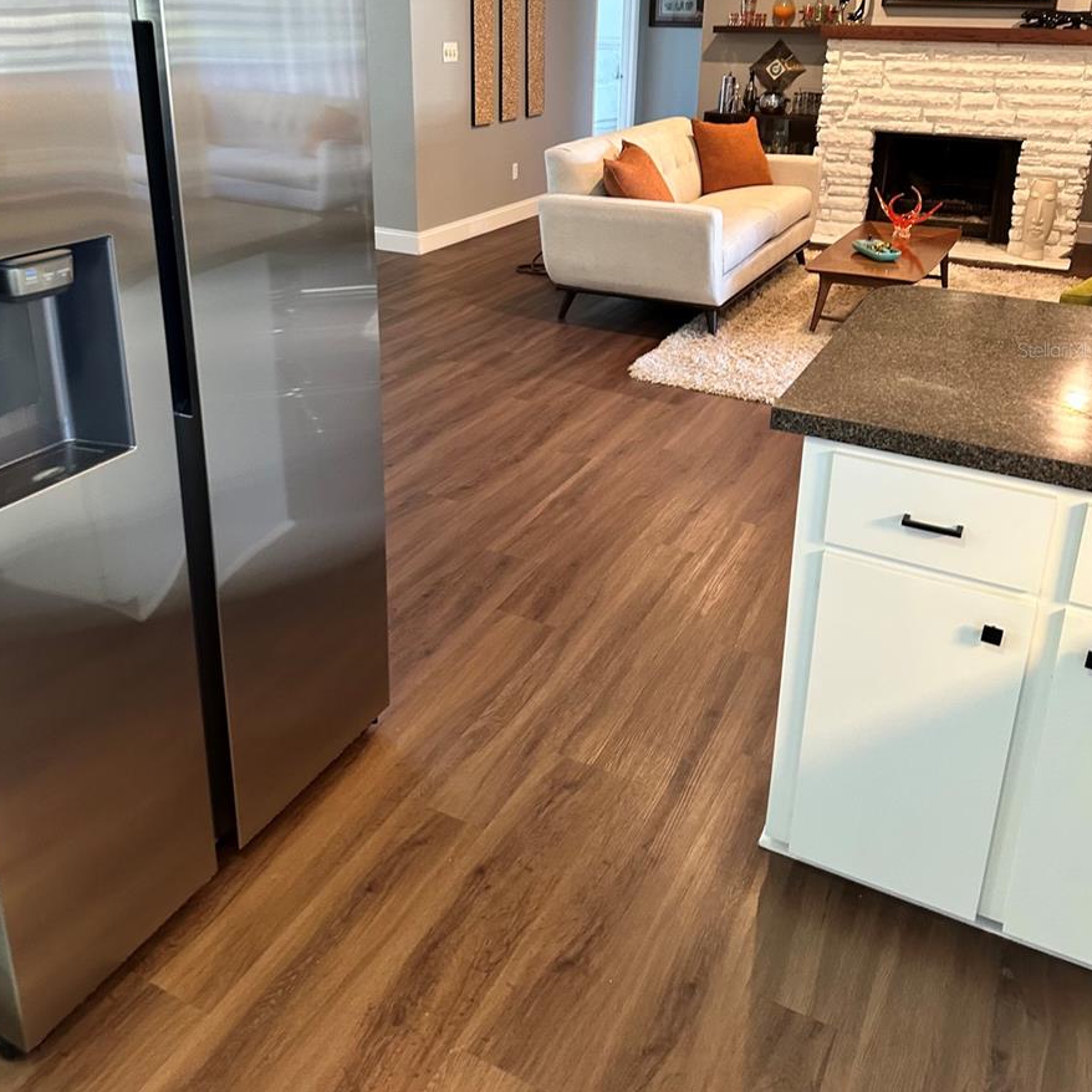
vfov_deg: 54.3
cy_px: 349
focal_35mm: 29
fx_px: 1035
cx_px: 546
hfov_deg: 55.6
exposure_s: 1/60
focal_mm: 6.86
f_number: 1.78
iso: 400
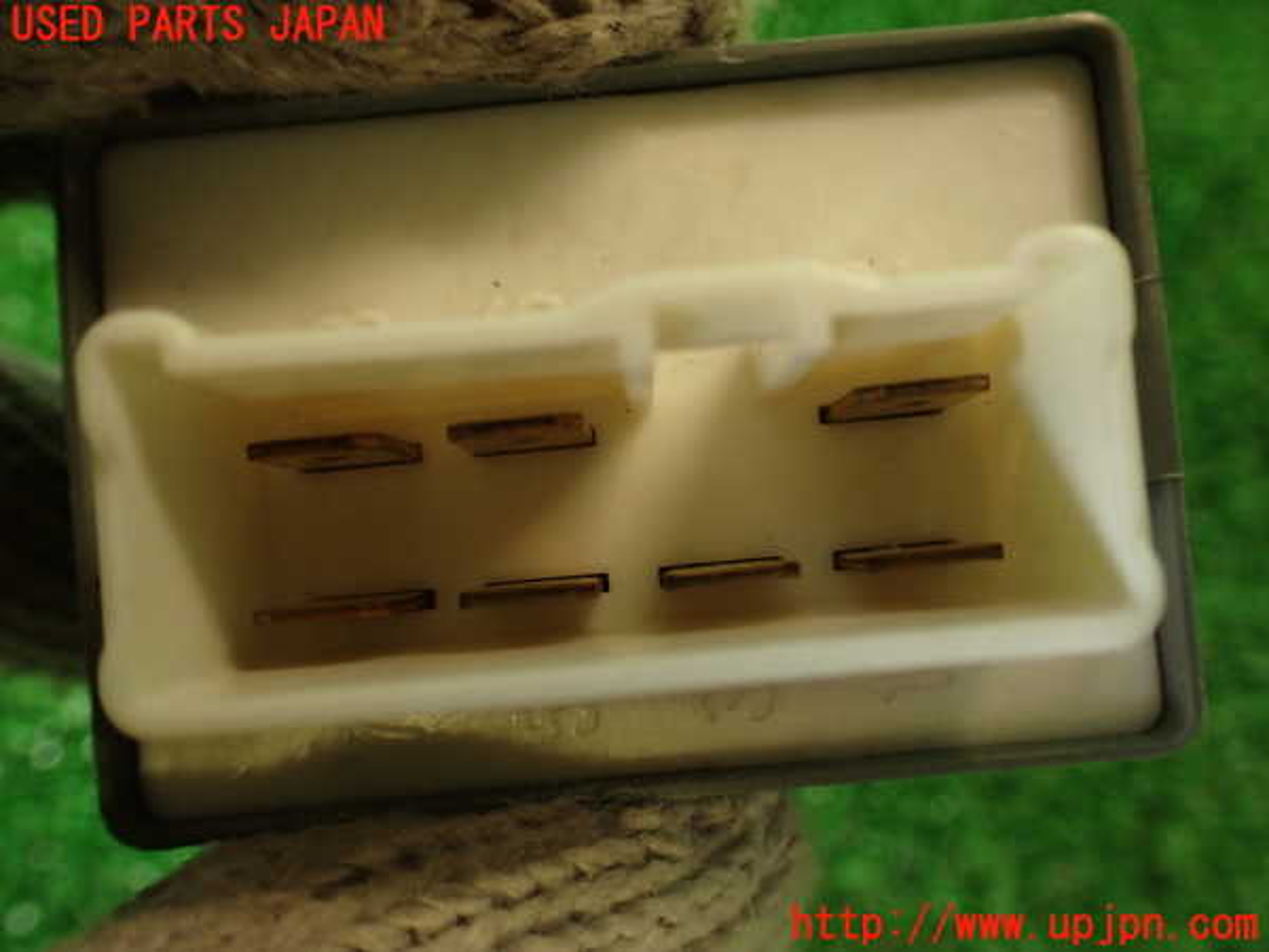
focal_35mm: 32
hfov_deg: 56.8
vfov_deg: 44.2
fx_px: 1173
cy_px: 476
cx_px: 634
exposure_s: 1/40
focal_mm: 5.79
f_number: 2.4
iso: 200
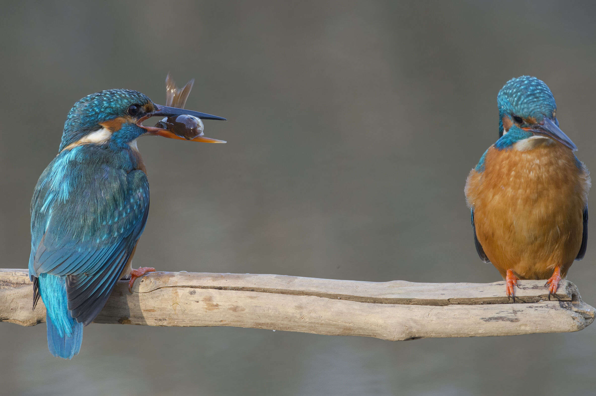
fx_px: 9927
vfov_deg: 2.3
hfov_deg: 3.4
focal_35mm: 600
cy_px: 198
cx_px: 298
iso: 2500
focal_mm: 600
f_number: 18
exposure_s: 1/125
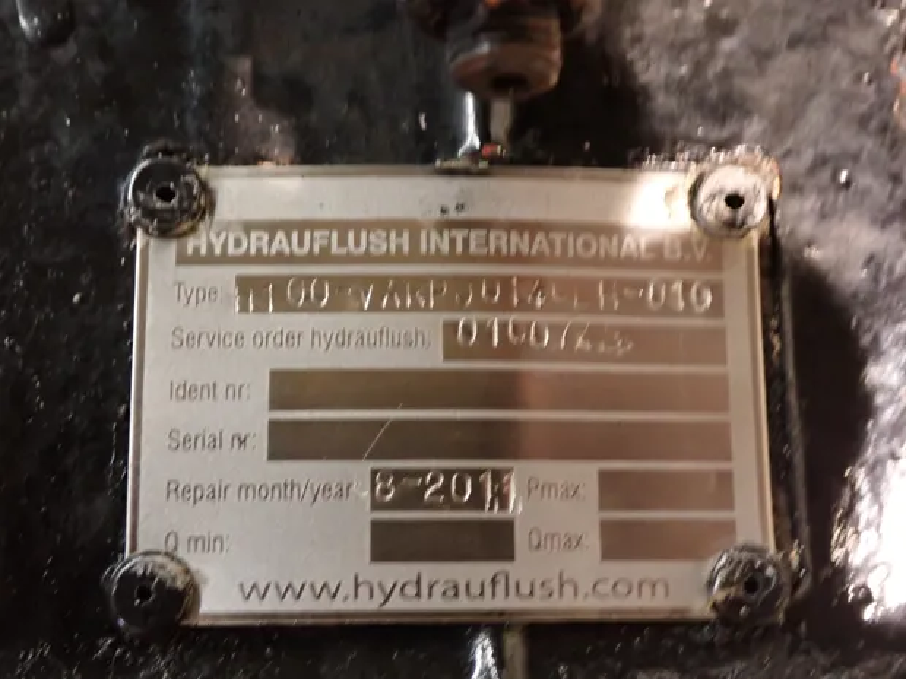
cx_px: 453
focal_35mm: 47
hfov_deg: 40.4
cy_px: 340
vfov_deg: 30.9
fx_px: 1230
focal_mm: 8.4
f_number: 3.1
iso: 800
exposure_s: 1/13
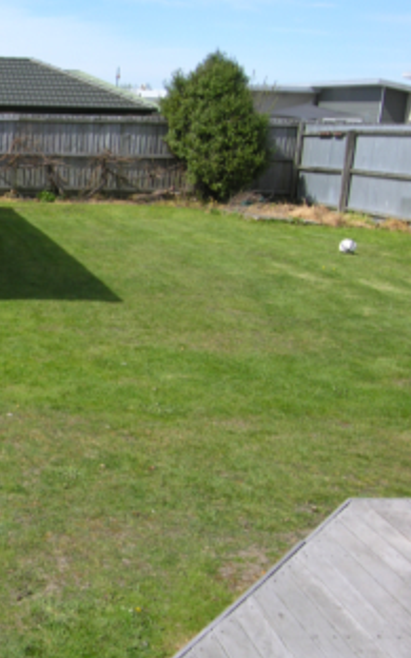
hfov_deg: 25.2
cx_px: -126
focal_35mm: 44
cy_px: 336
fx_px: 789
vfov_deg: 45.3
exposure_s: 1/198
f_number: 5.7
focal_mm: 6.1
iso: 50
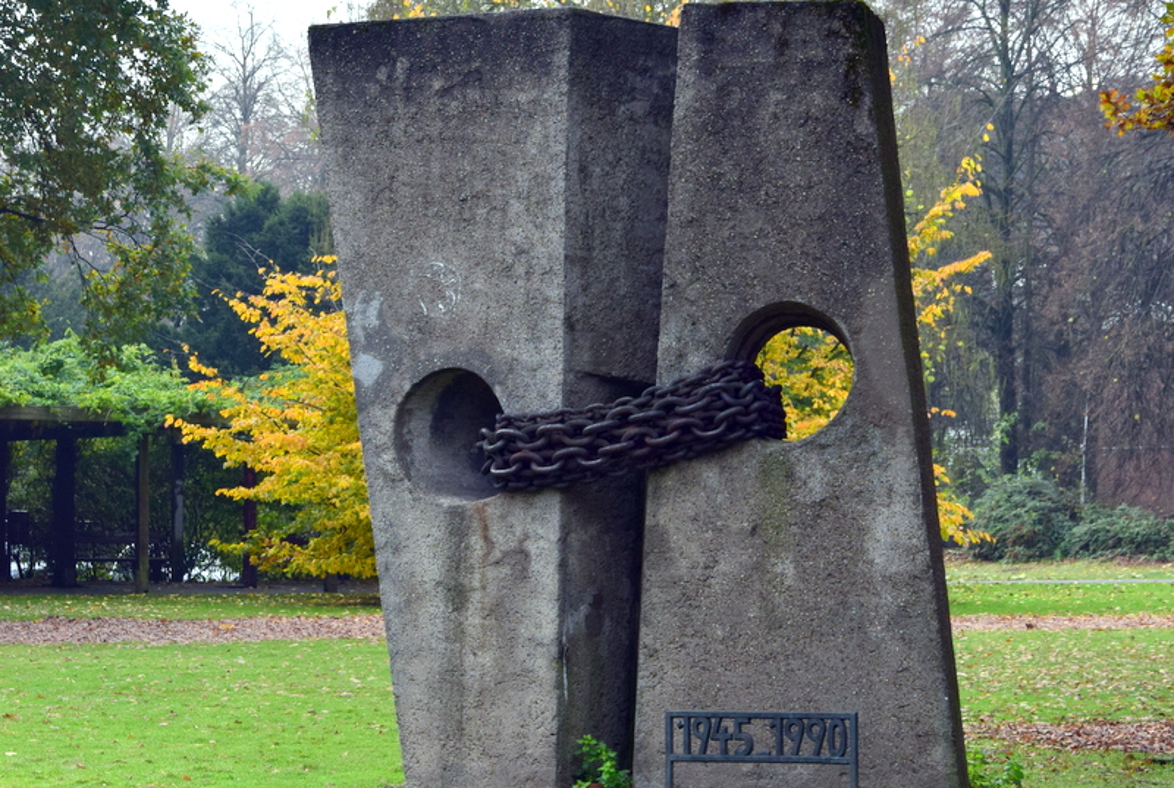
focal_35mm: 75
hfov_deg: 26.9
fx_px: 2451
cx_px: 587
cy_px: 394
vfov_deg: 18.3
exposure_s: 1/200
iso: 400
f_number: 10
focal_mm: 50
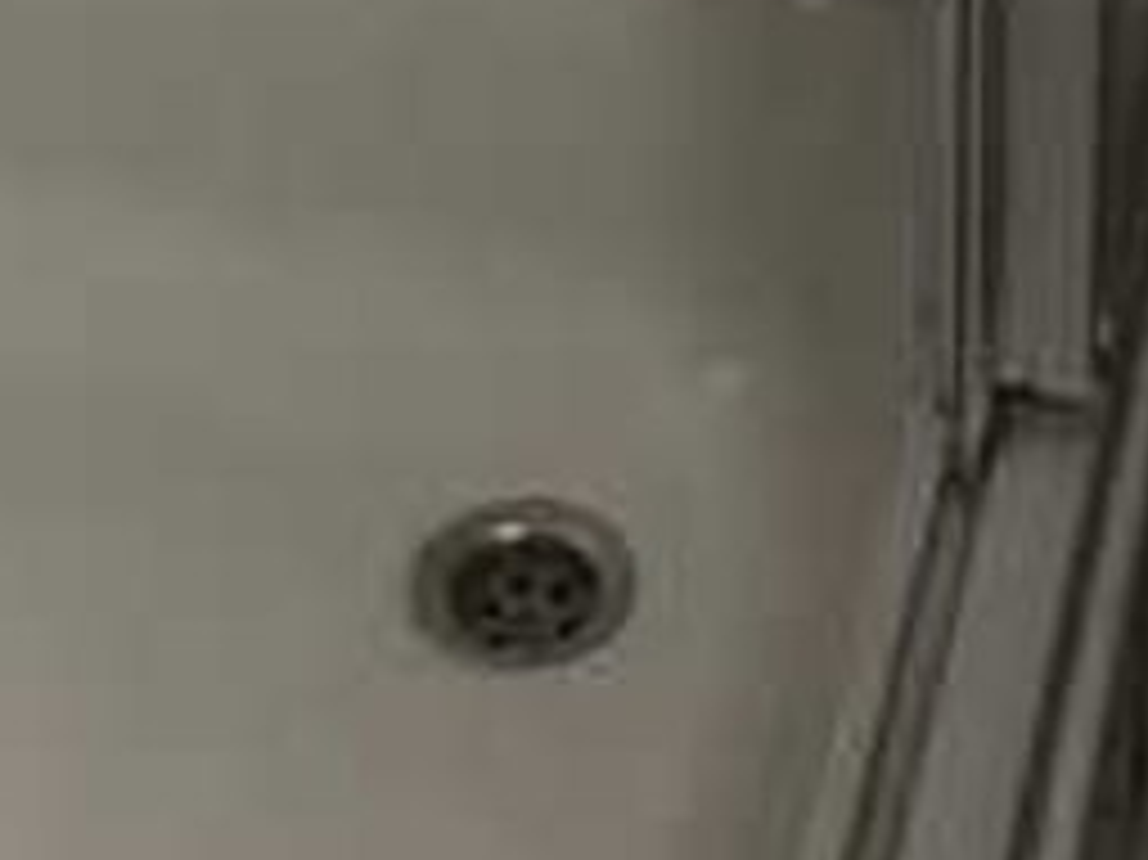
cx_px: 626
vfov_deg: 10.1
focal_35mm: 132
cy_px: -1072
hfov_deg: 14.9
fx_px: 4376
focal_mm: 3.99
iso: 50
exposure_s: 1/15
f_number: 1.8
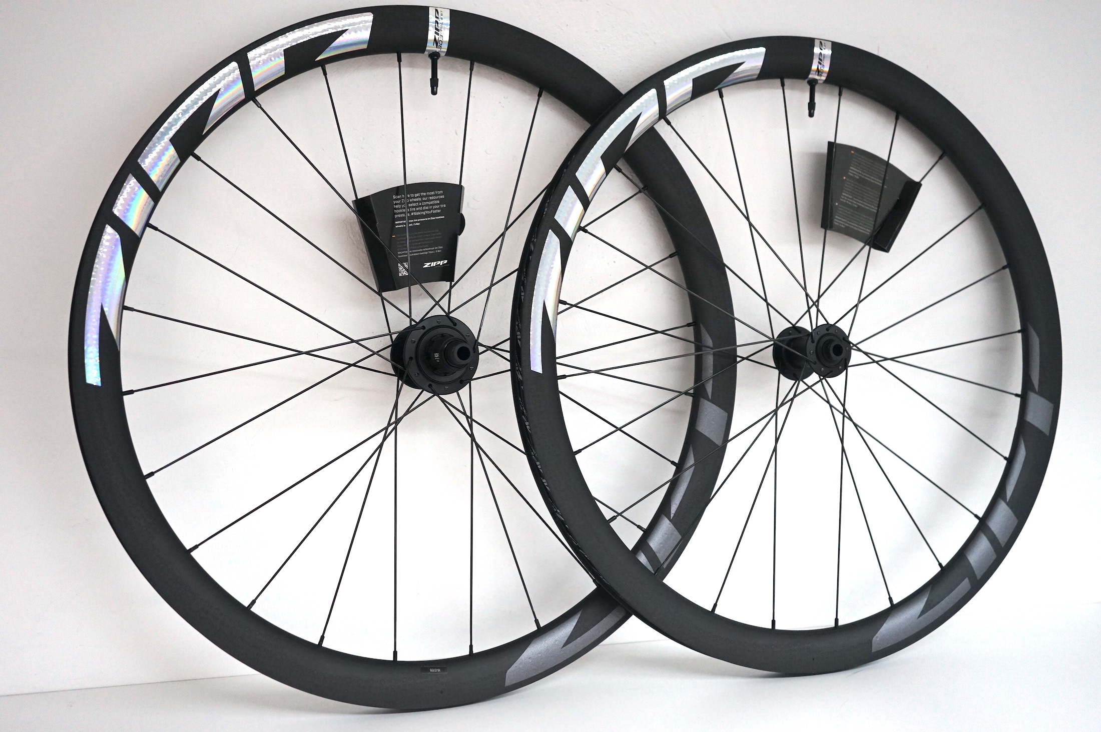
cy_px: 366
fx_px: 1314
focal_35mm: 43
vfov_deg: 31.1
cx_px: 550
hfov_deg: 45.5
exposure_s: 1/160
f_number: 4.5
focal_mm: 43
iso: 1600
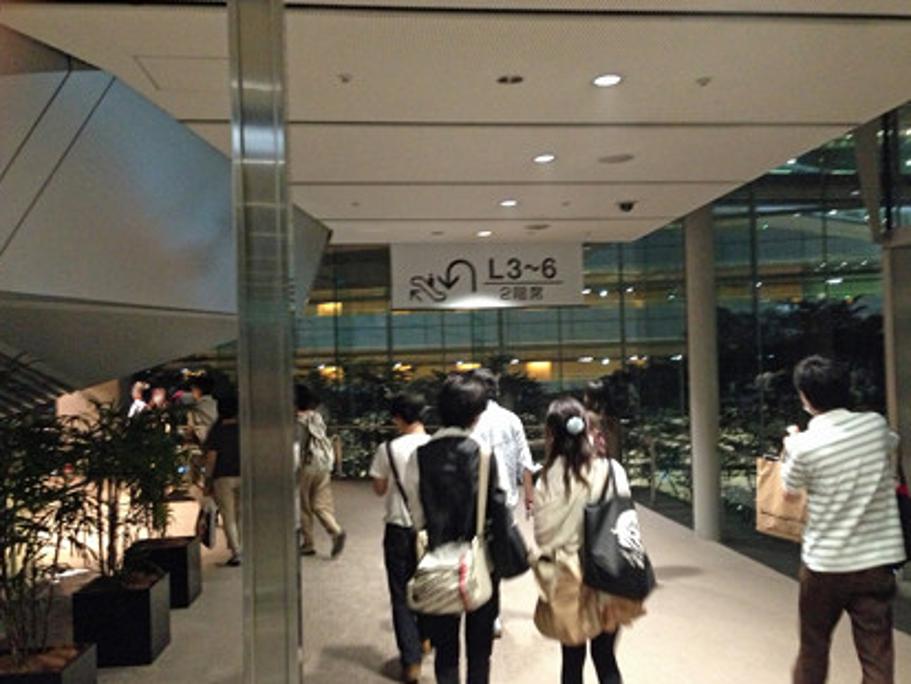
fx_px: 948
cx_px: 472
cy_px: 355
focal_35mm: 36
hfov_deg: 51.3
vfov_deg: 39.7
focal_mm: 4.13
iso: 640
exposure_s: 1/15
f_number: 2.4
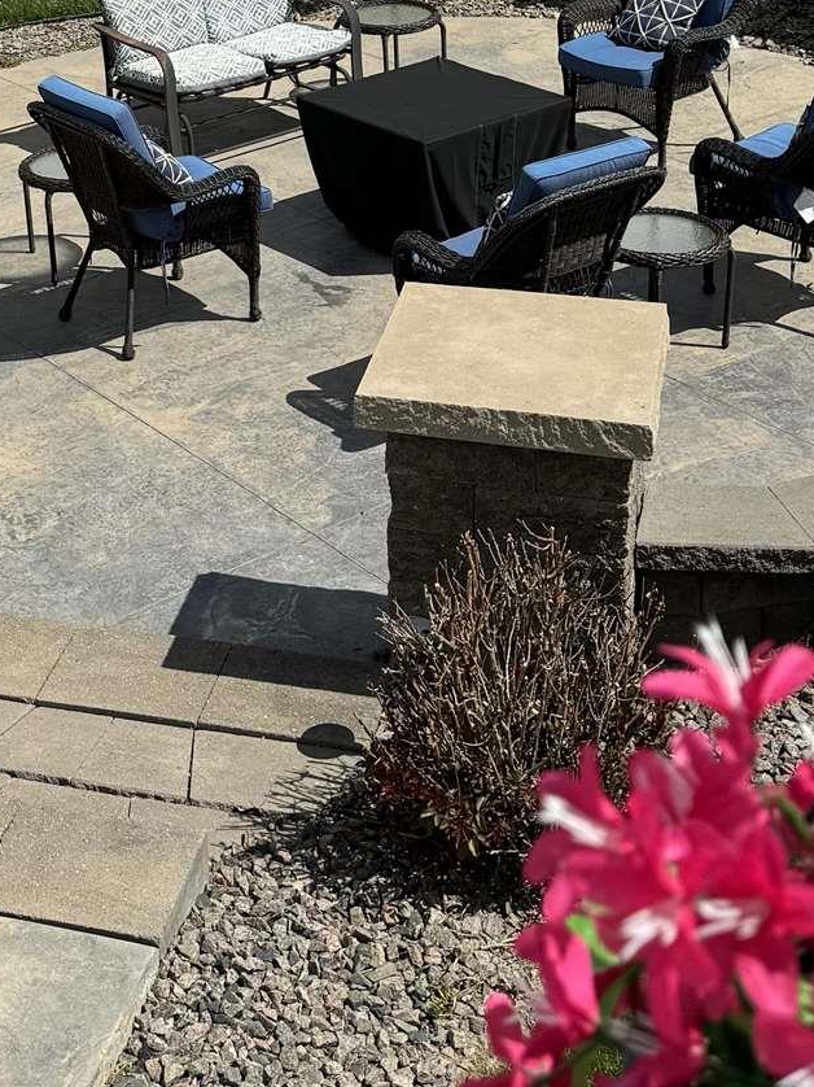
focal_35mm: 66
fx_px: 2070
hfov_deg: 21.9
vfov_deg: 27.9
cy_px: 31
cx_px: 128
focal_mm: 6.76
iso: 80
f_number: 1.78
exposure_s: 1/7092
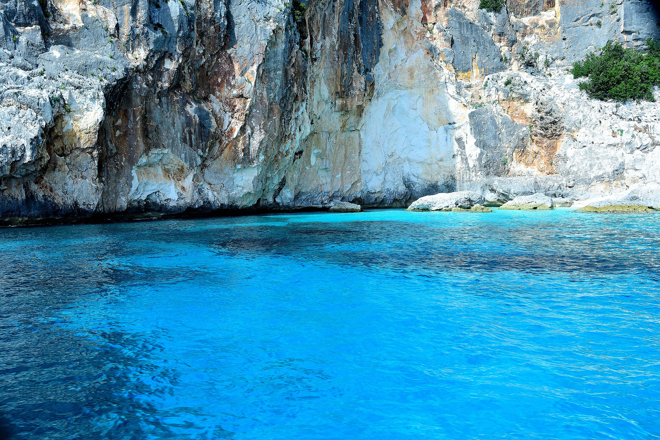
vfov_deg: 36.9
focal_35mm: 36
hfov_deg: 53.1
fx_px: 660
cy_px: 220
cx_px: 330
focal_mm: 24
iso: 100
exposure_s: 1/125
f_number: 11
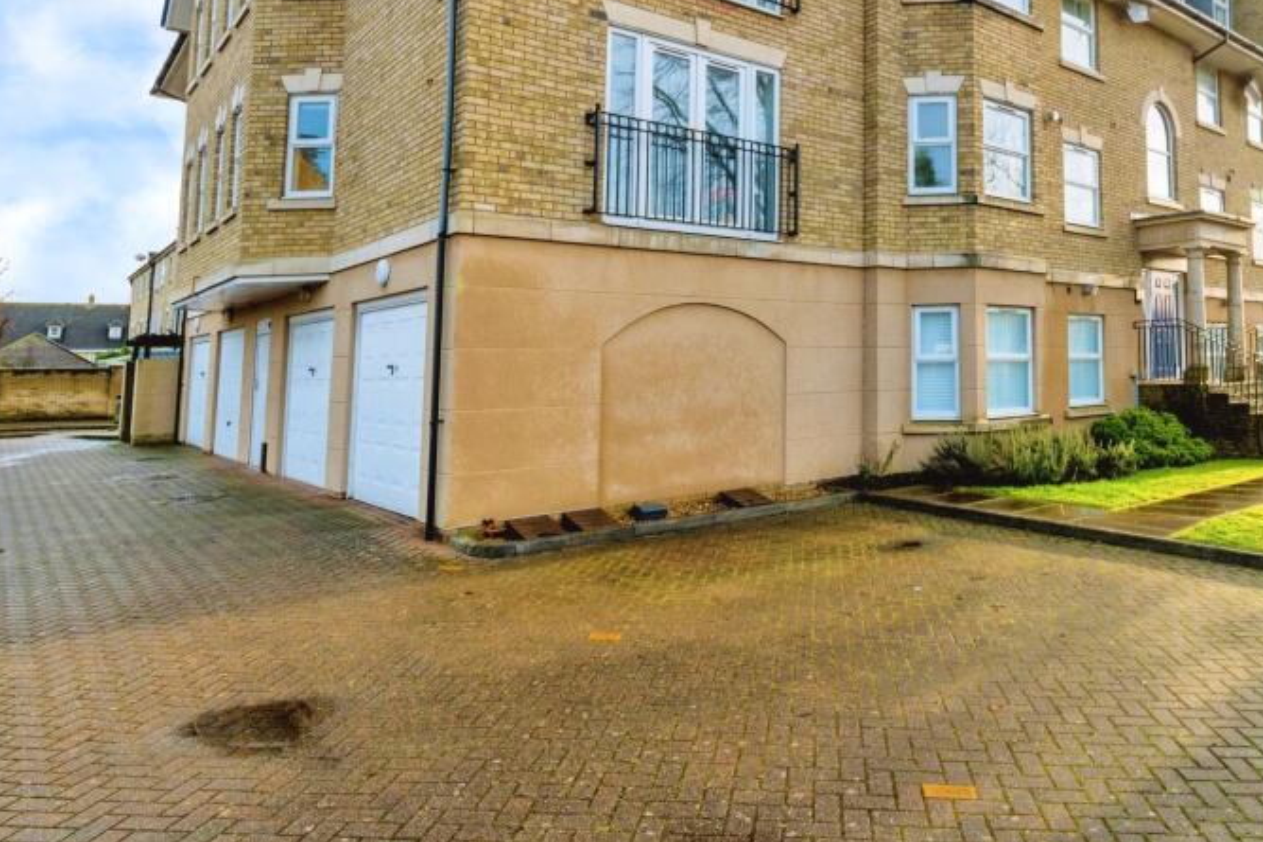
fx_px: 807
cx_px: 741
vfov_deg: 52.9
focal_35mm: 23
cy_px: 222
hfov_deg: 75.5
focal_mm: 10
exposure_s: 1/500
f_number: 7.1
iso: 250
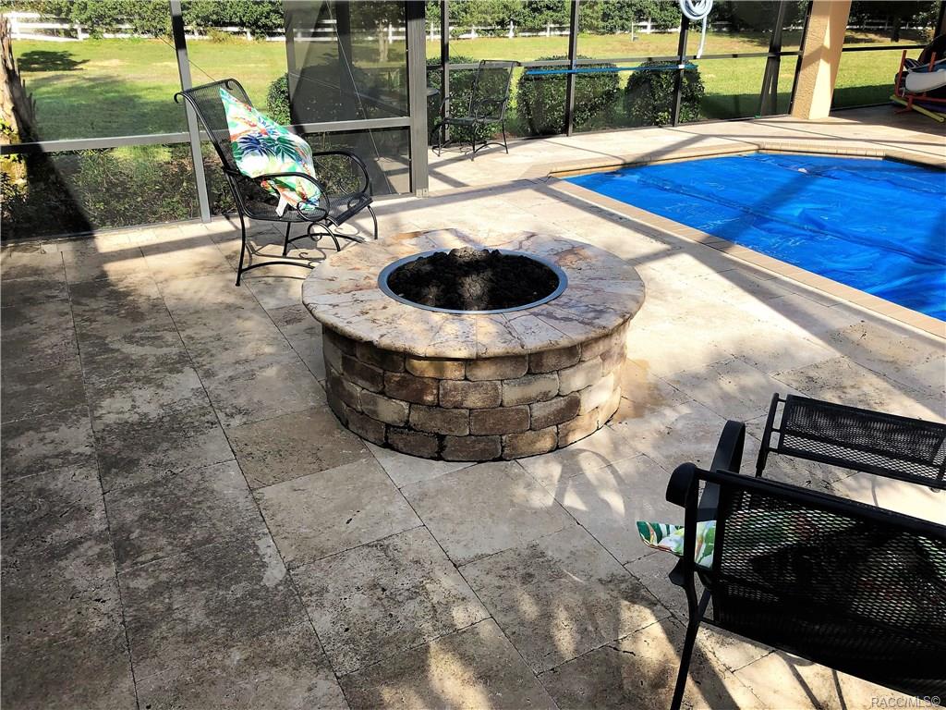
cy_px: 355
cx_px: 473
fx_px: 765
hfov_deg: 63.4
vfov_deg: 49.7
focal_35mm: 28
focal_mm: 3.99
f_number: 1.8
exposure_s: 1/534
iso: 20
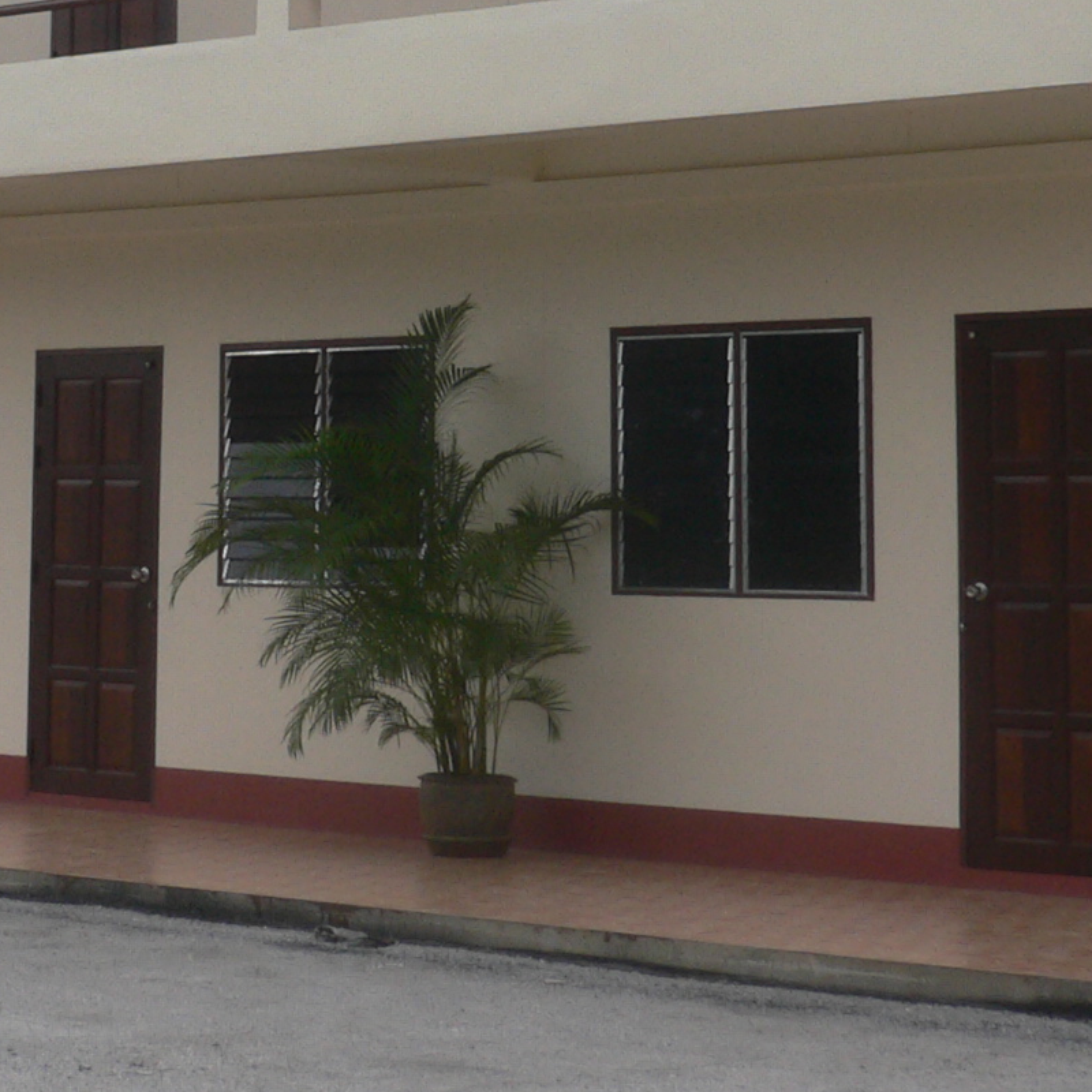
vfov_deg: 17.1
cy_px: -40
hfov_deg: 17.4
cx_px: 247
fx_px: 3533
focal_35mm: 99
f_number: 5.6
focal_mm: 5.8
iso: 80
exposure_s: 1/250
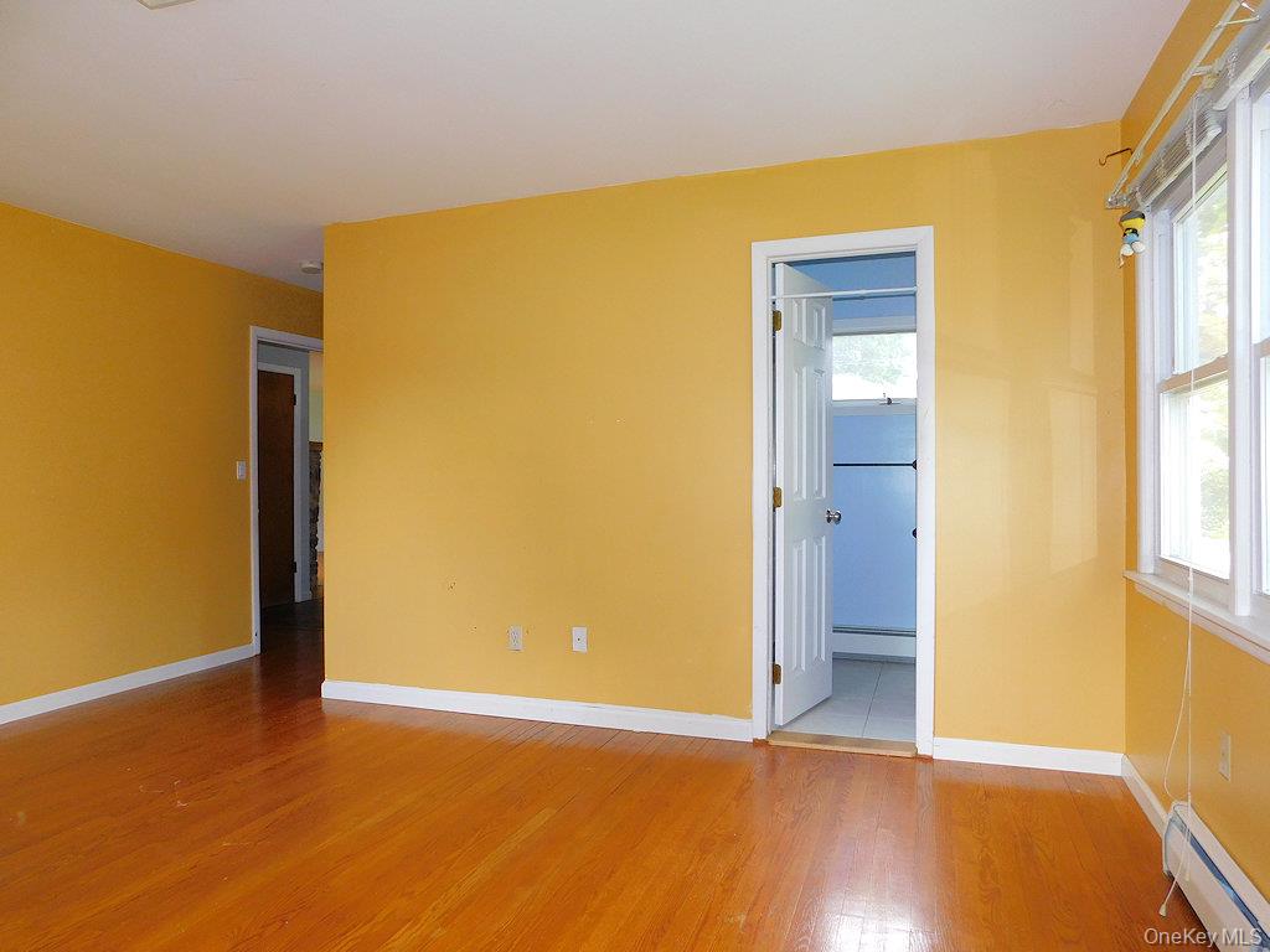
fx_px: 844
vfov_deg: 58.9
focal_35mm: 23
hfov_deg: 73.9
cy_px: 476
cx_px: 635
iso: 200
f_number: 3
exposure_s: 1/30
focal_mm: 4
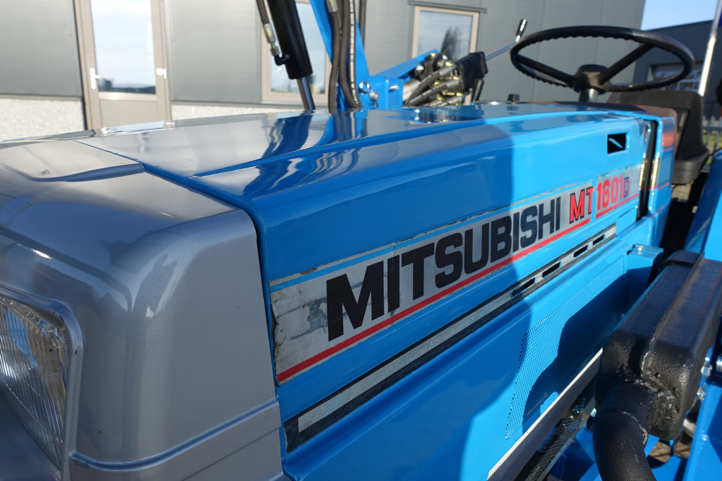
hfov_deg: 73.7
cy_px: 240
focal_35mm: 24
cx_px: 361
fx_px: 481
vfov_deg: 53.1
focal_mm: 8.8
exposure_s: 1/320
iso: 125
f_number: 5.6
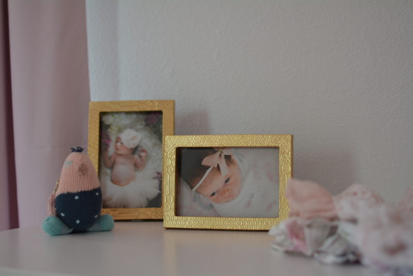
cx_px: 206
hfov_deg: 27.0
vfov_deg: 18.2
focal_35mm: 75
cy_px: 138
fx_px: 861
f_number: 1.8
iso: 500
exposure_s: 1/200
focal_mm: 50
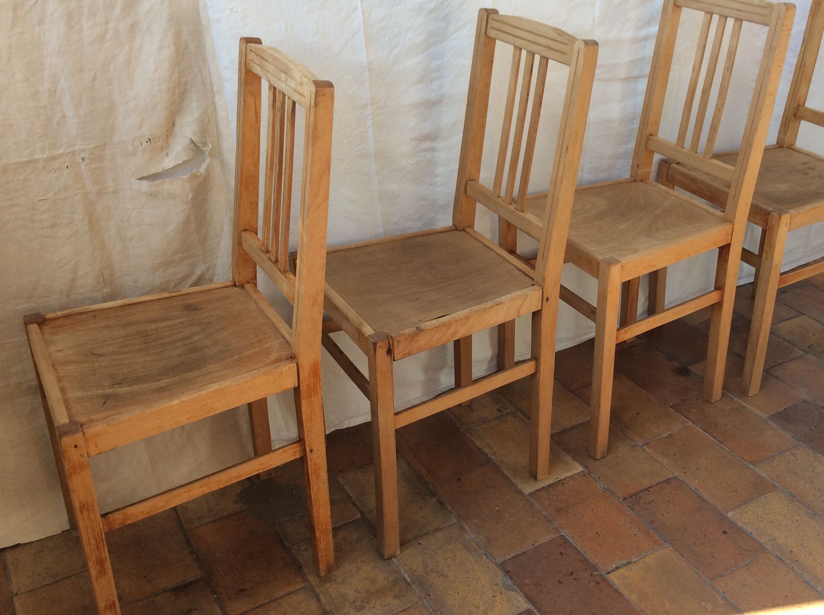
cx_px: 476
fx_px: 903
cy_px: 301
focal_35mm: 38
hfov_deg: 48.9
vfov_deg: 37.6
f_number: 2.4
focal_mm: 3.3
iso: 32
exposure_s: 1/132
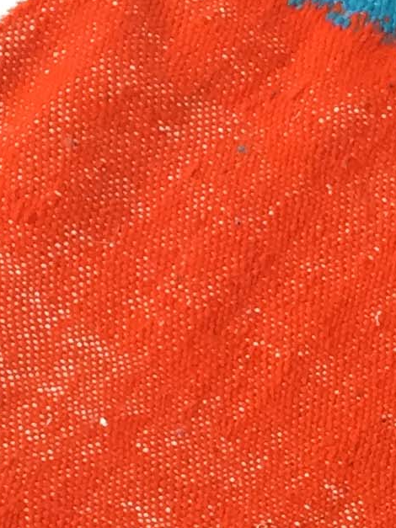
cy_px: 948
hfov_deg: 9.5
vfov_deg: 12.0
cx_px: 642
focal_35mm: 151
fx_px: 2304
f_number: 2.2
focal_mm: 4.15
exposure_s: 1/33
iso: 32
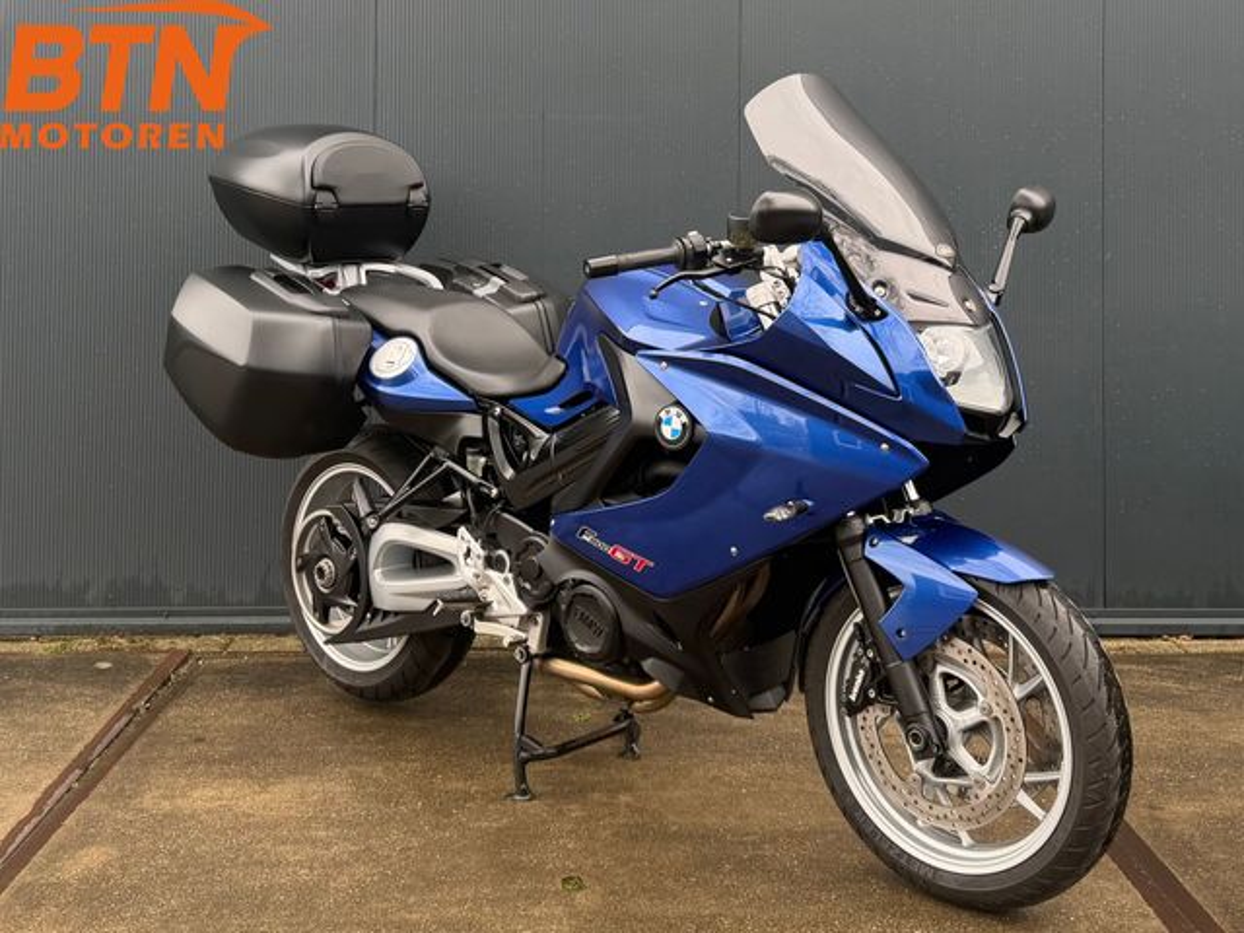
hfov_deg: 71.6
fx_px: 862
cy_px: 466
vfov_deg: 56.8
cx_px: 622
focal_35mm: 24
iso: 64
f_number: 1.78
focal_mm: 6.76
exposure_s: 1/240
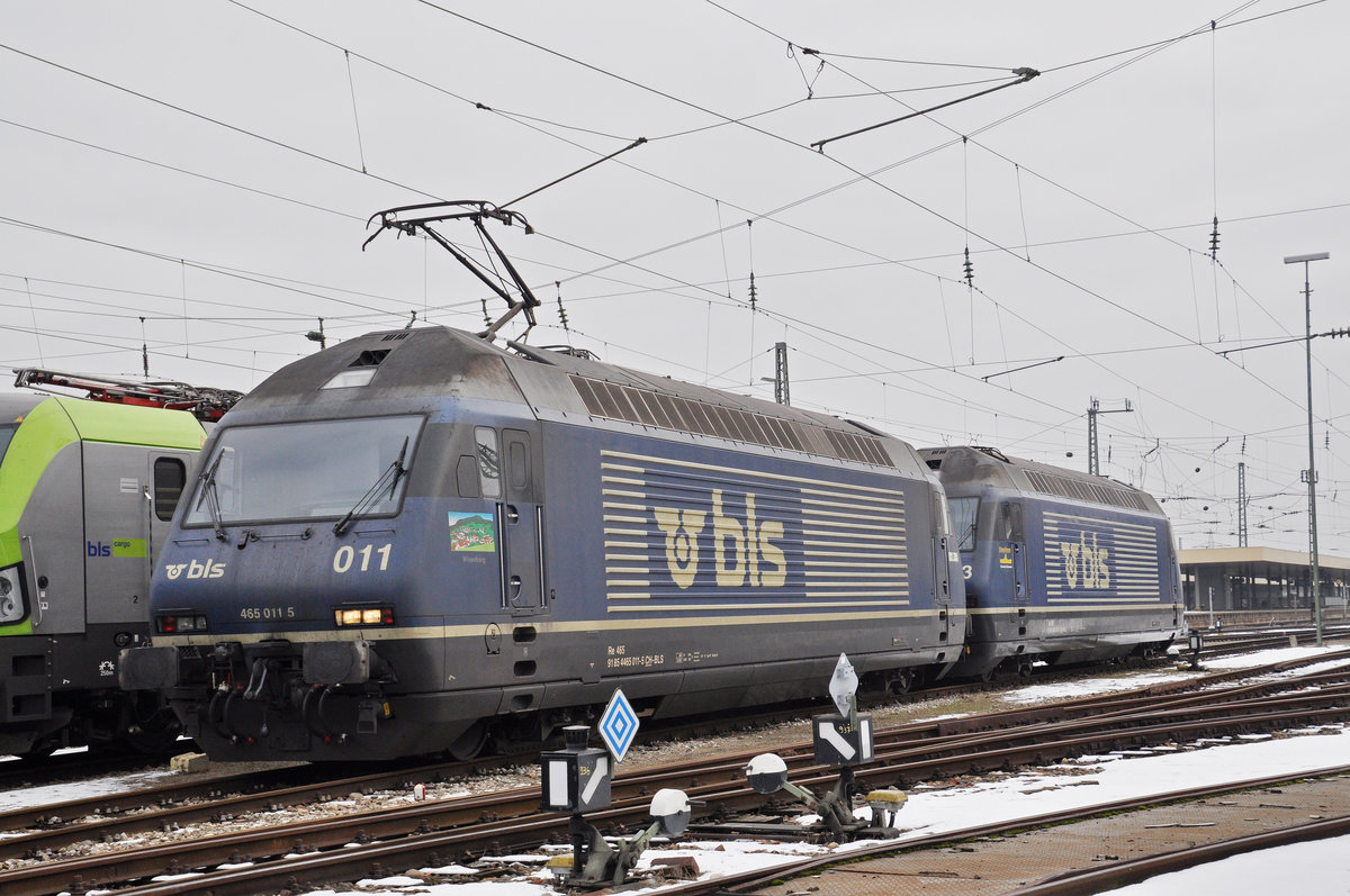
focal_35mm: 52
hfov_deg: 37.9
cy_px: 448
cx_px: 675
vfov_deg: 25.7
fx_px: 1966
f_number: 10
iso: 500
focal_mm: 35
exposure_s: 1/400
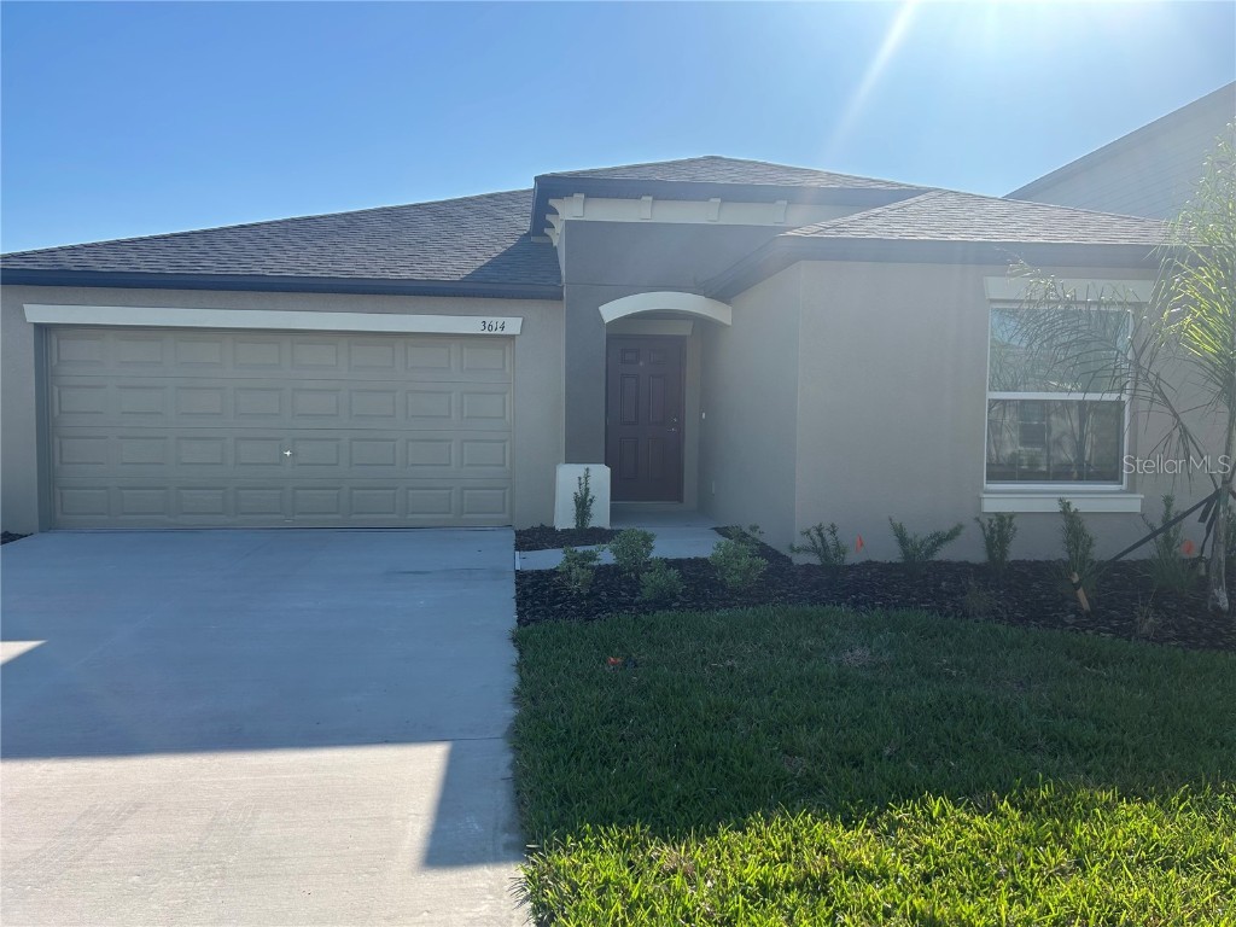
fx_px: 928
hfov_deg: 67.3
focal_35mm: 26
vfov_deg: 53.1
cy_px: 464
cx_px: 618
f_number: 1.5
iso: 50
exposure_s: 1/3460
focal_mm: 5.7
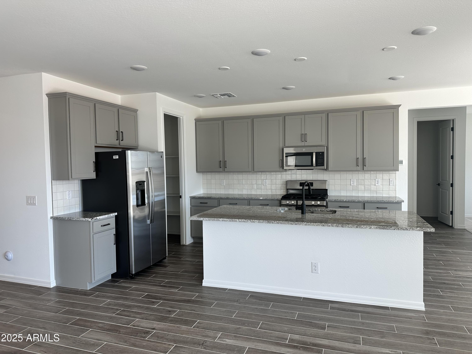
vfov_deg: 56.8
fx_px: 327
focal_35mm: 24
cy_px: 177
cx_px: 236
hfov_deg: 71.6
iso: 80
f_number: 1.78
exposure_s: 1/120
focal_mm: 6.86
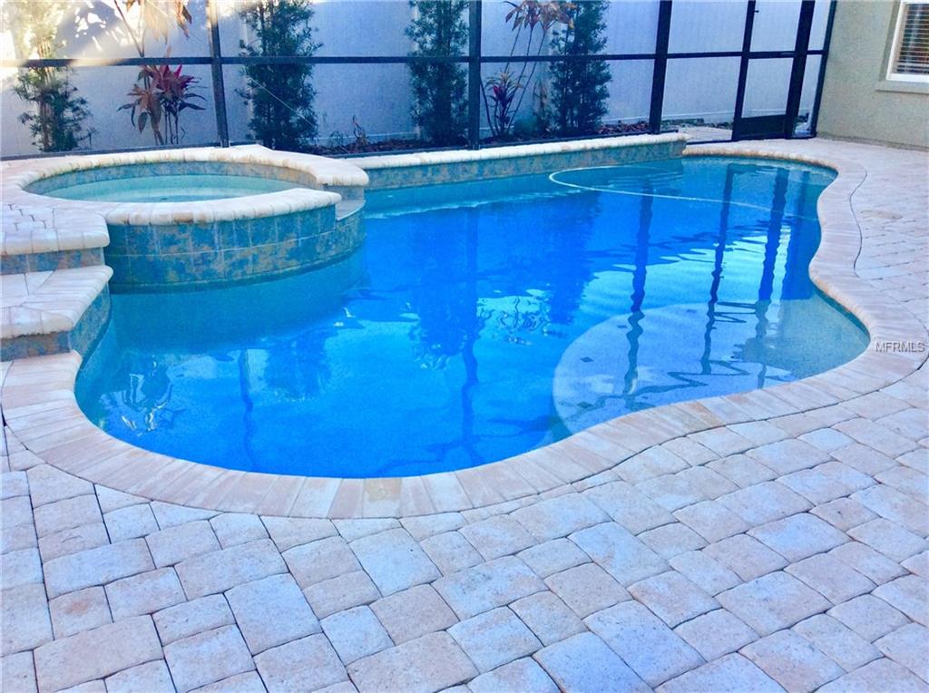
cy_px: 346
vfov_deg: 44.0
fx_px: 857
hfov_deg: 56.9
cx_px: 464
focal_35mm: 32
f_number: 2.4
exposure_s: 1/120
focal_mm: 3.3
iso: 64
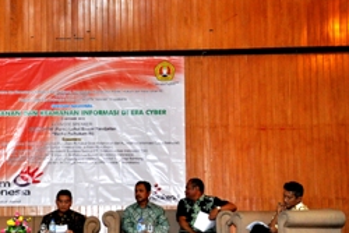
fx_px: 911
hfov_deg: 21.3
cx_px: 54
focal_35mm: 94
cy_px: 128
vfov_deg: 14.6
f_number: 5
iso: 1600
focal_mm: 35
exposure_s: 1/60
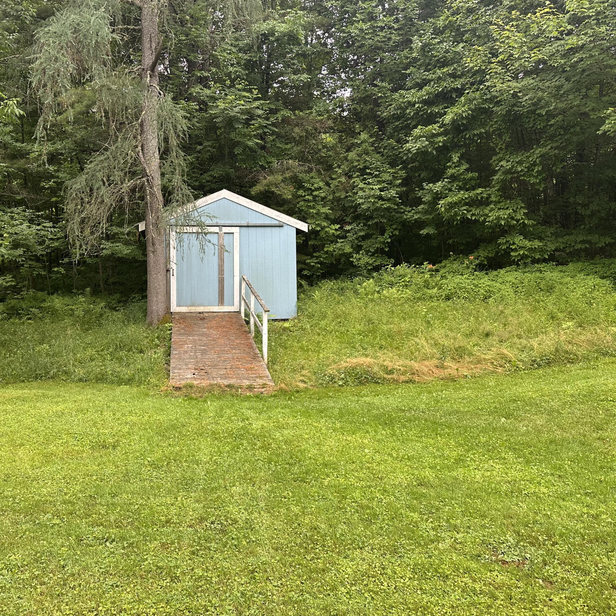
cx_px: 243
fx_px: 584
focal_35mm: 29
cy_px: 302
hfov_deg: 55.2
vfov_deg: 55.6
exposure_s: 1/380
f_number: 1.78
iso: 80
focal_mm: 6.86
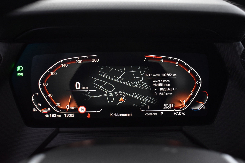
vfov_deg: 30.8
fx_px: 296
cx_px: 122
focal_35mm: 44
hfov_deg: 45.0
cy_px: 82
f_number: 5
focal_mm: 29
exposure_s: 1/15
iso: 1250
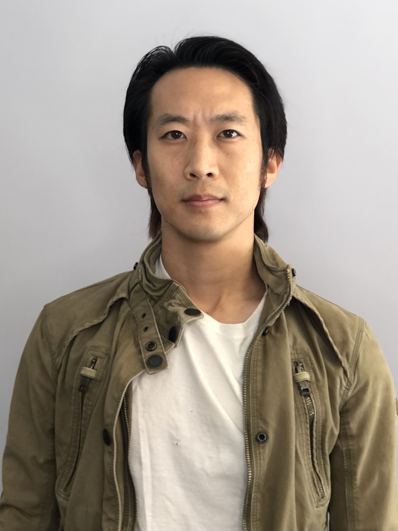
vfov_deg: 33.8
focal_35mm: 57
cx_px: 199
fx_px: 874
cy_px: 266
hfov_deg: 25.7
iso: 64
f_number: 2.8
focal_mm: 6.6
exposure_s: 1/30
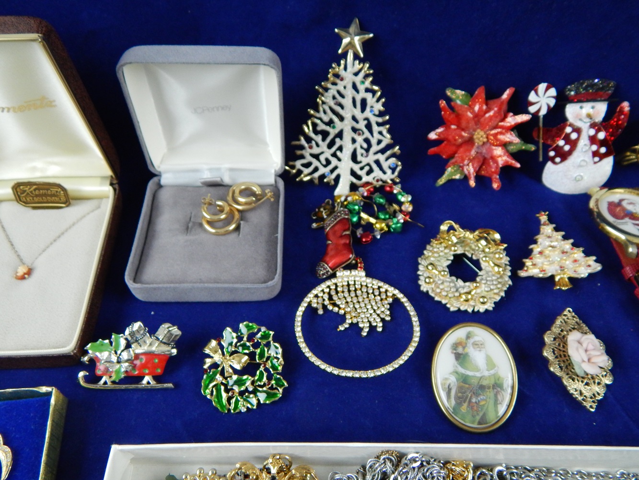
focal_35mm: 28
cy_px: 240
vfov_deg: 49.8
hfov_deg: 63.4
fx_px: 517
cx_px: 320
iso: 400
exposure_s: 1/60
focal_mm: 5.1
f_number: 3.2
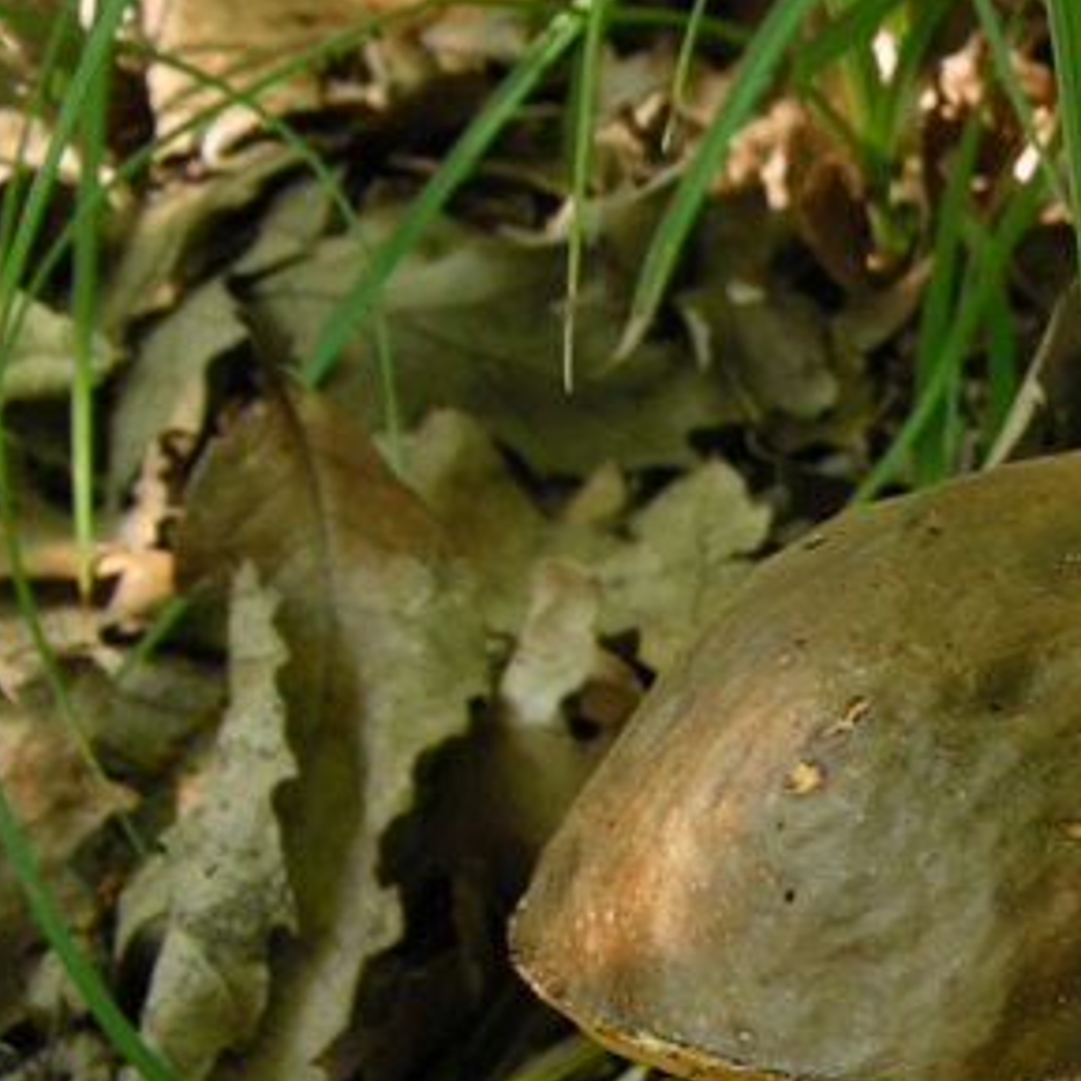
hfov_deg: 17.7
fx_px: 3286
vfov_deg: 18.4
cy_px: 928
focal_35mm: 93
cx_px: 1324
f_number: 3.5
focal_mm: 6.3
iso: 72
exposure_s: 1/29.8
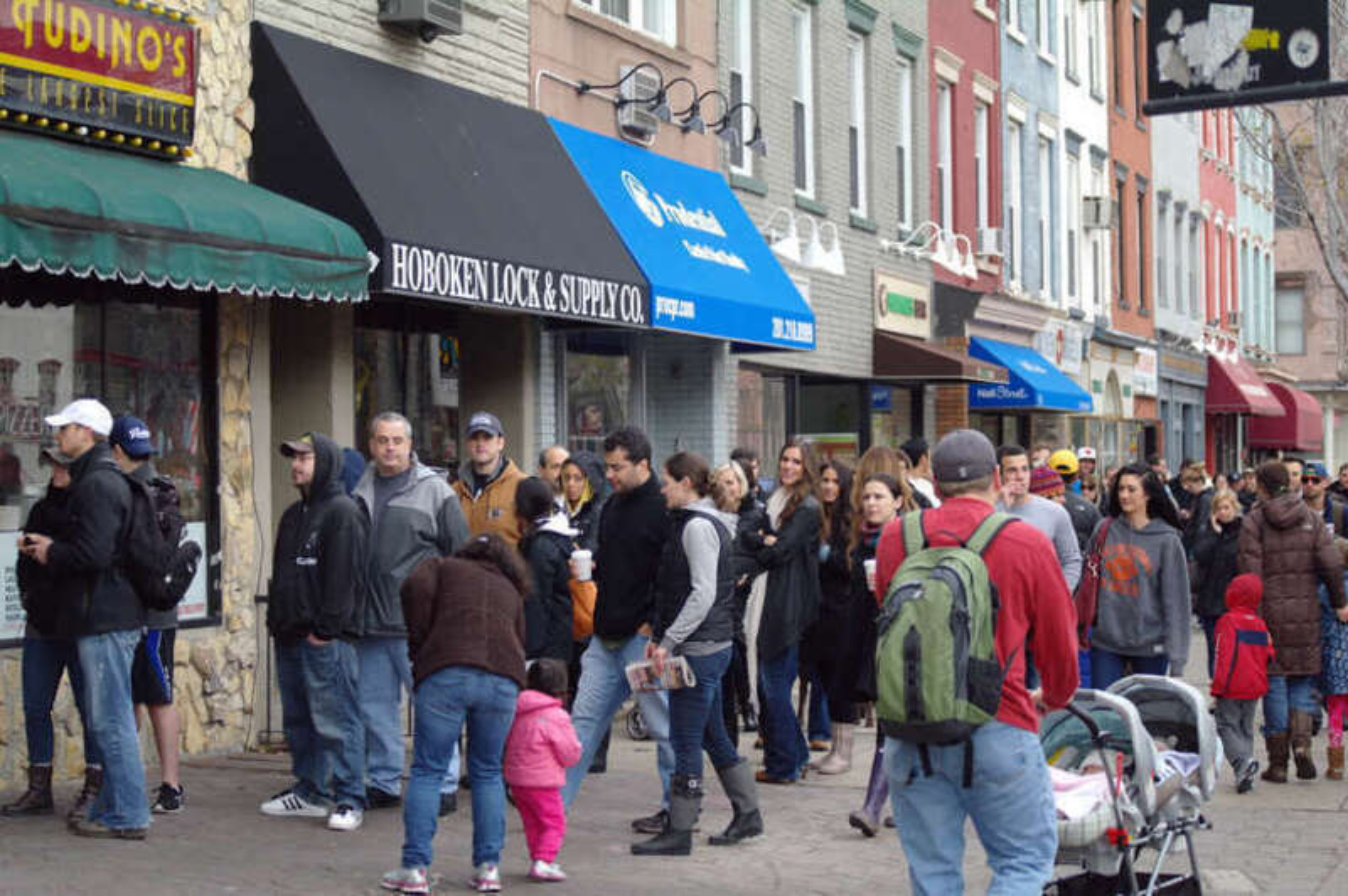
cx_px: 674
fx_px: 2881
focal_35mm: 77
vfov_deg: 17.7
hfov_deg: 26.3
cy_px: 448
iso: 400
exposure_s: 1/160
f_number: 4.3
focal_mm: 50
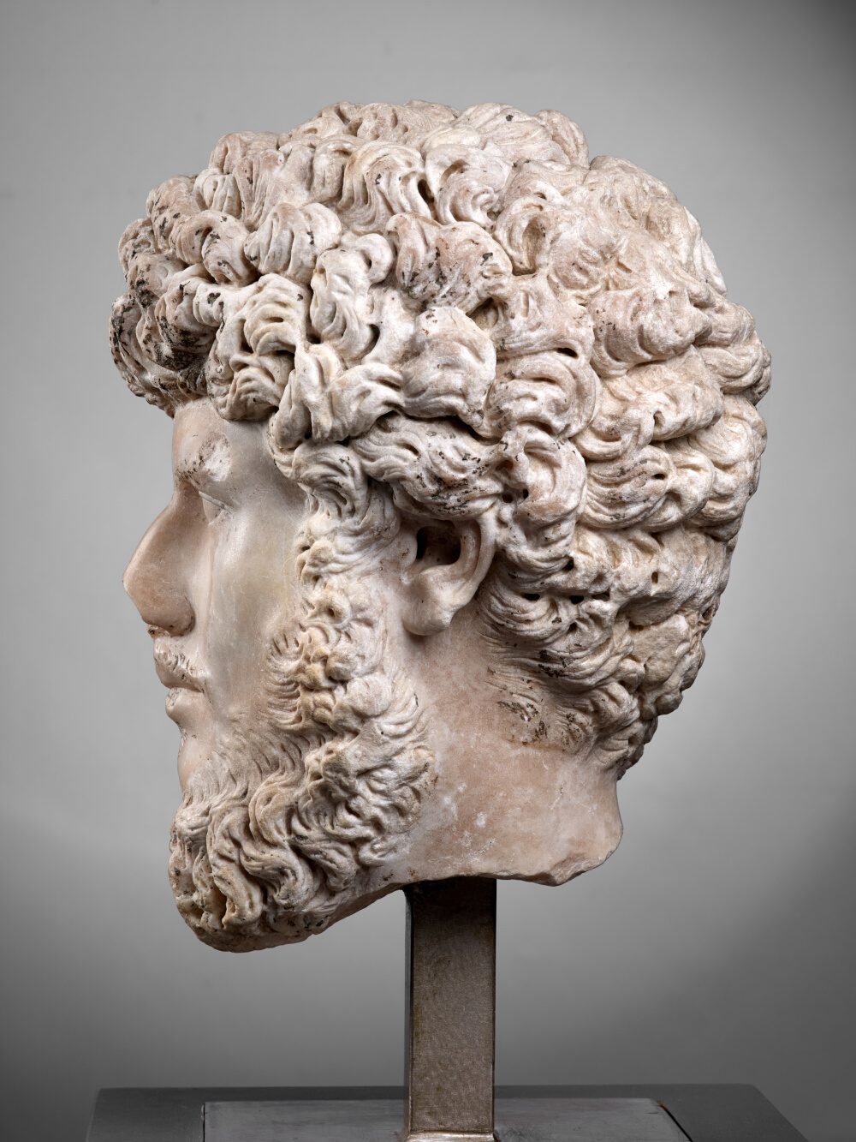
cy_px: 571
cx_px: 428
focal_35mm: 63
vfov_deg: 30.7
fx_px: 2077
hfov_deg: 23.3
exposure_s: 1/100
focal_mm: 80
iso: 200
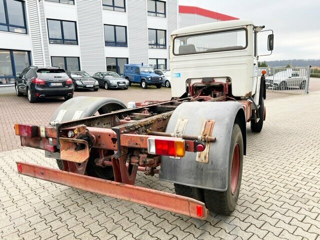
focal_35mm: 26
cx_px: 160
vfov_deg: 53.1
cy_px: 120
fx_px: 240
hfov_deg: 67.3
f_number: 1.5
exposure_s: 1/137
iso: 32
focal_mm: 5.7
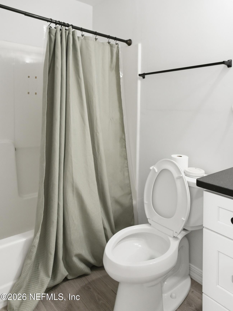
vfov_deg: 71.6
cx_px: 116
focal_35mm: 24
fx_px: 215
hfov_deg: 56.8
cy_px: 156
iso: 400
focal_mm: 12
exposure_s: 1/30
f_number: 2.8
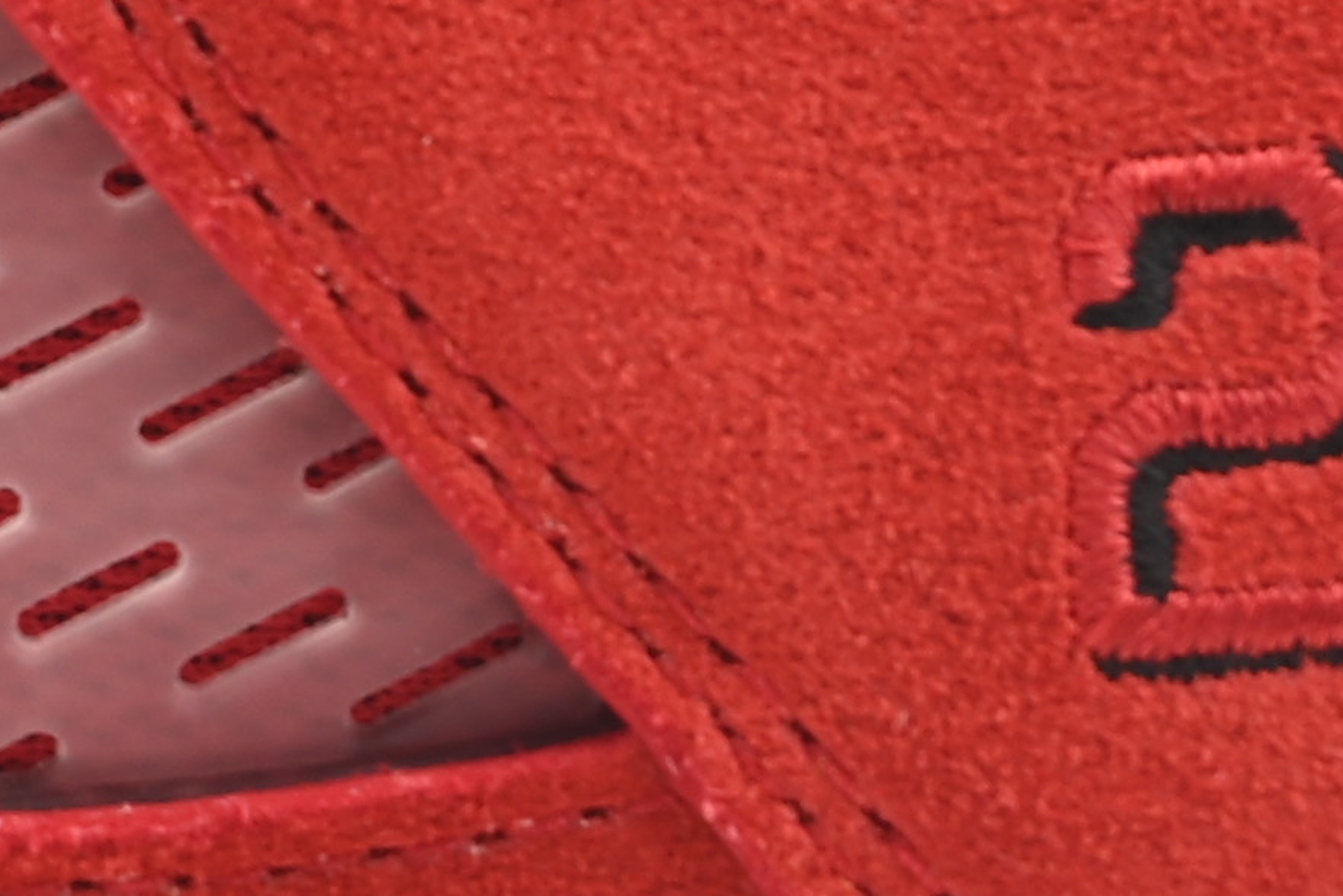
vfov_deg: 4.0
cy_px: -542
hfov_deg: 6.0
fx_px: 12650
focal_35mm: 339
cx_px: -398
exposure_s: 1/200
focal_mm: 50
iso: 100
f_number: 10
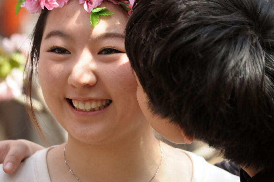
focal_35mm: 330
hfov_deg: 6.3
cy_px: 91
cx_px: 137
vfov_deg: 4.2
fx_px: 2508
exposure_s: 1/500
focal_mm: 220
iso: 800
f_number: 5
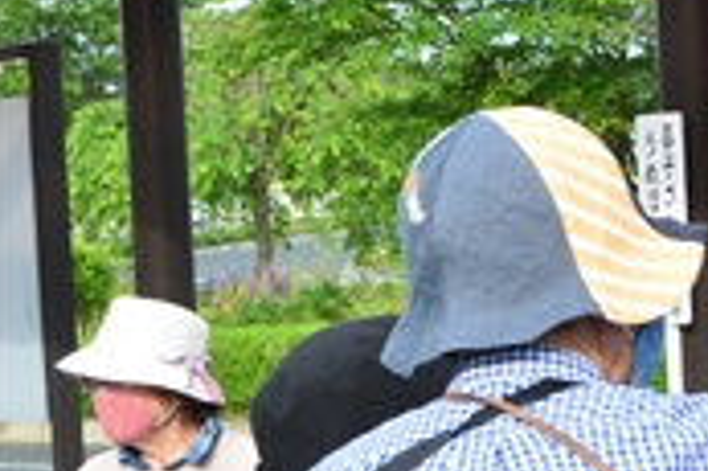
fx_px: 3065
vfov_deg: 8.8
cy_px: 289
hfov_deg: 12.6
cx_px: 1011
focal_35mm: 156
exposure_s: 1/500
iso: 800
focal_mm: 36
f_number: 8
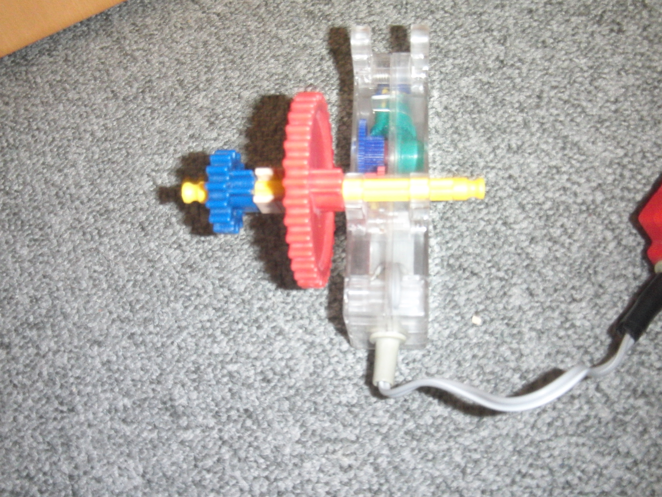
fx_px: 727
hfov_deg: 49.0
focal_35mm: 38
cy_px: 248
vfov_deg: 37.7
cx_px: 331
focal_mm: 6.66
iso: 400
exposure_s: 1/40
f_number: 3.9
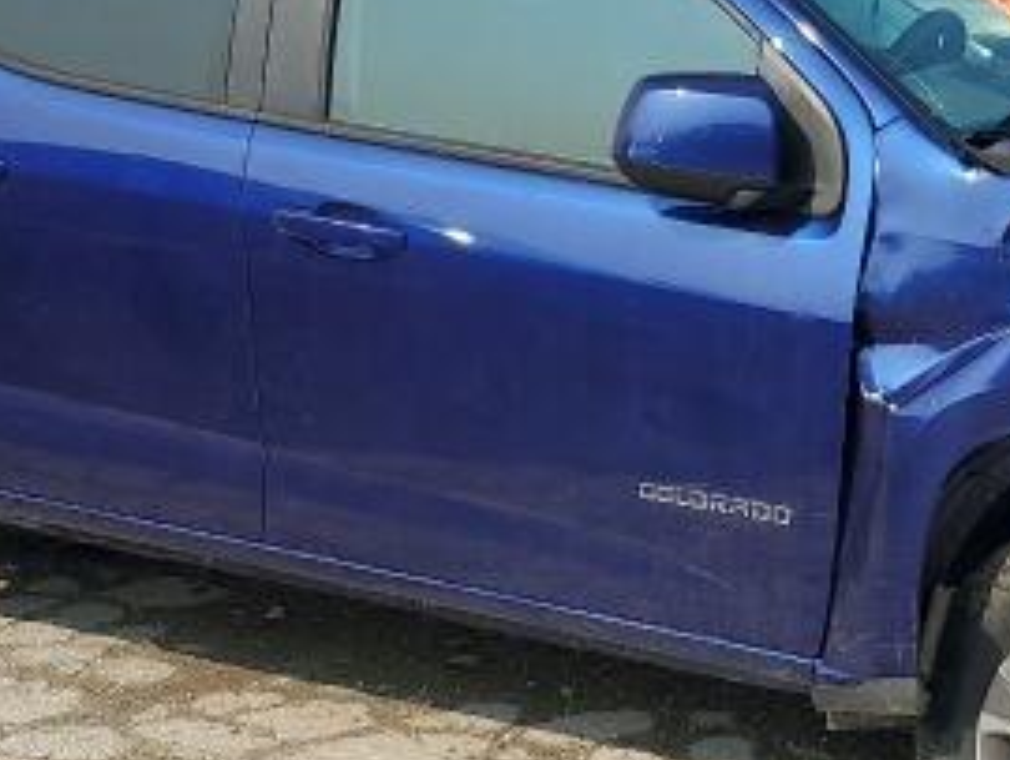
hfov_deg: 25.2
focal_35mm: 77
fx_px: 2249
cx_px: 647
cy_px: 547
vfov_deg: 19.1
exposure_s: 1/3333
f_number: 1.5
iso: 50
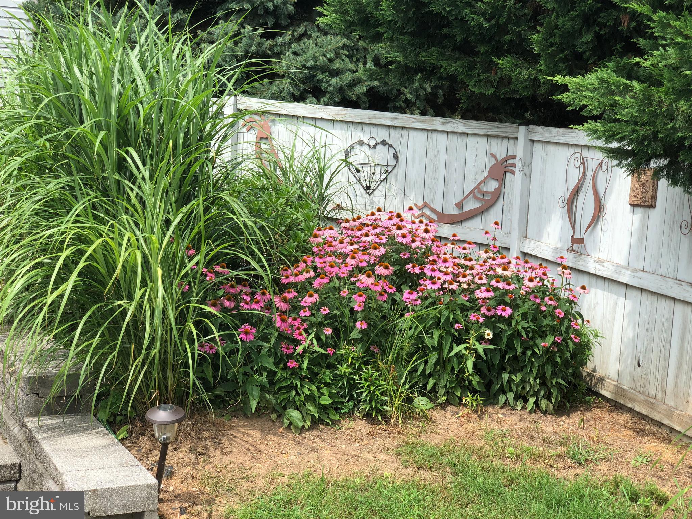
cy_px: 260
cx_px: 346
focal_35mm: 52
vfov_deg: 28.0
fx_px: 1040
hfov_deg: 36.8
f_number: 2.4
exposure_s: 1/401
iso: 16
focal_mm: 6
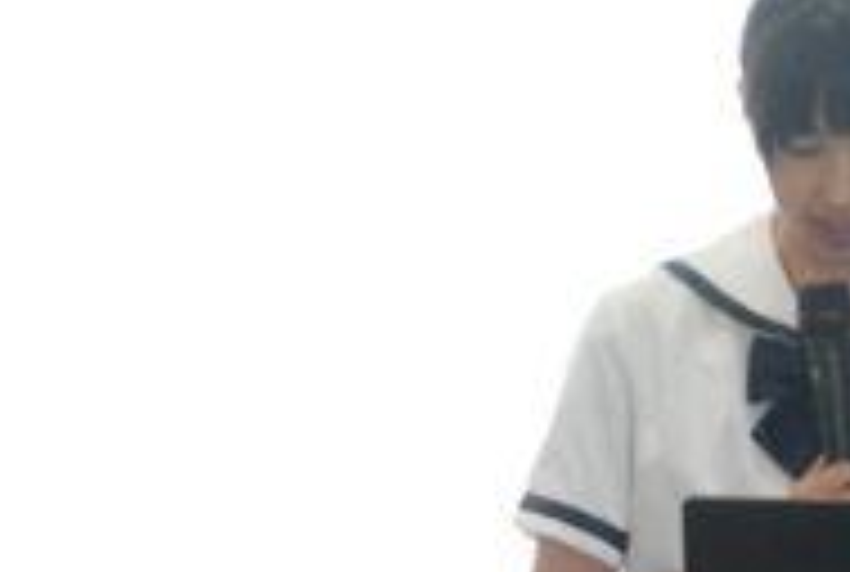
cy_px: 671
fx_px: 14650
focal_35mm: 619
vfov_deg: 2.2
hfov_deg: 3.3
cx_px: 1124
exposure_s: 1/200
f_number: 6
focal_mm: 130
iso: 1600
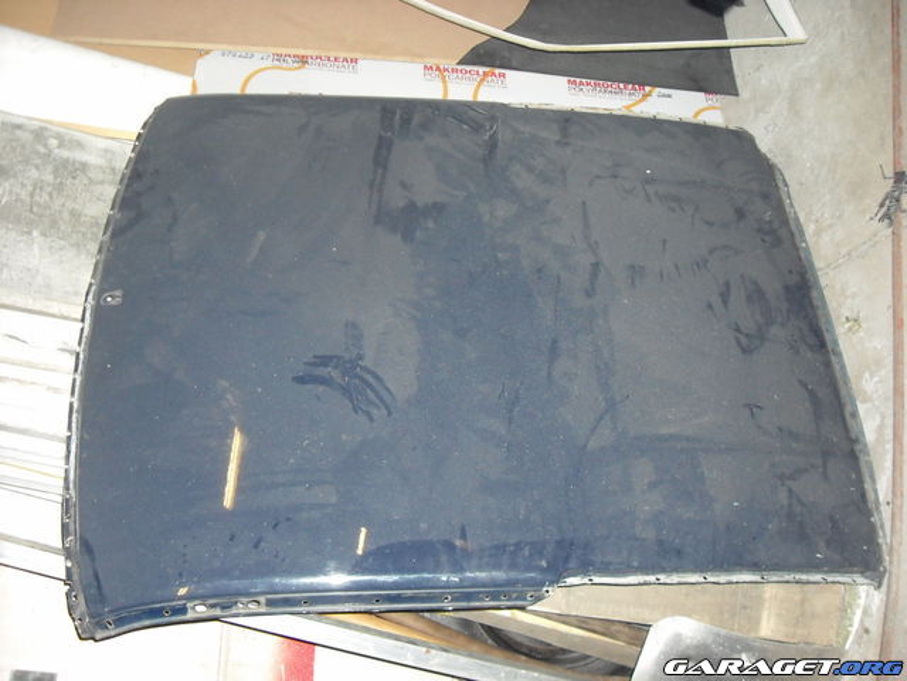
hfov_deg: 50.1
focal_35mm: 37
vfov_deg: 38.7
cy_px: 340
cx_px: 454
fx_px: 969
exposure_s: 1/60
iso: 400
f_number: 2.7
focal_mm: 6.2
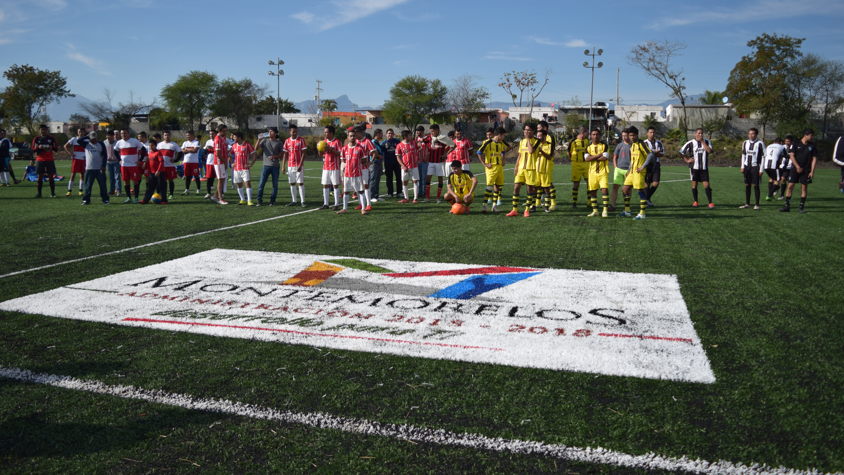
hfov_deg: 66.1
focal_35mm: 29
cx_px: 415
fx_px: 649
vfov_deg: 40.1
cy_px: 208
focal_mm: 18
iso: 200
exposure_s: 1/3200
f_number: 3.5
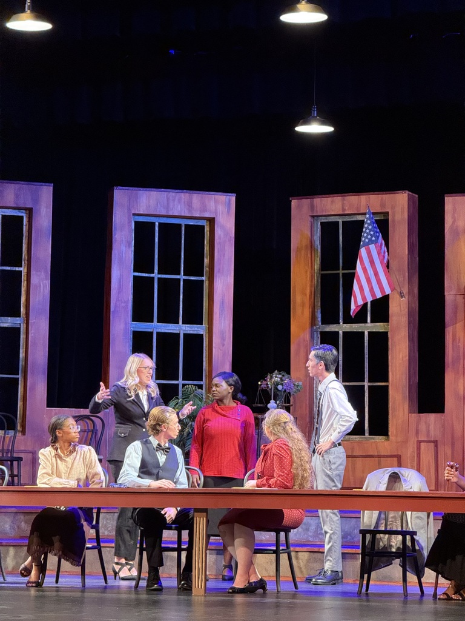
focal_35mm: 120
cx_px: 232
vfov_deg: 16.4
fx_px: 2149
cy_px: 310
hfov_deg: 12.3
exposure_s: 1/59
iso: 640
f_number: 2.8
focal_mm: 15.66
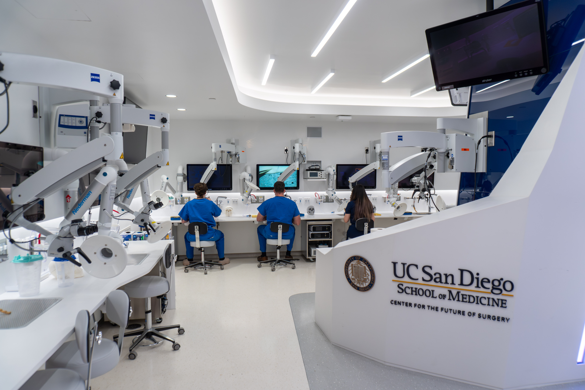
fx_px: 390
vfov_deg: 53.1
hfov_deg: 73.7
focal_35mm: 24
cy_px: 195
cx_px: 292
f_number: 3.5
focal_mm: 16
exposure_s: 1/125
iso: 160
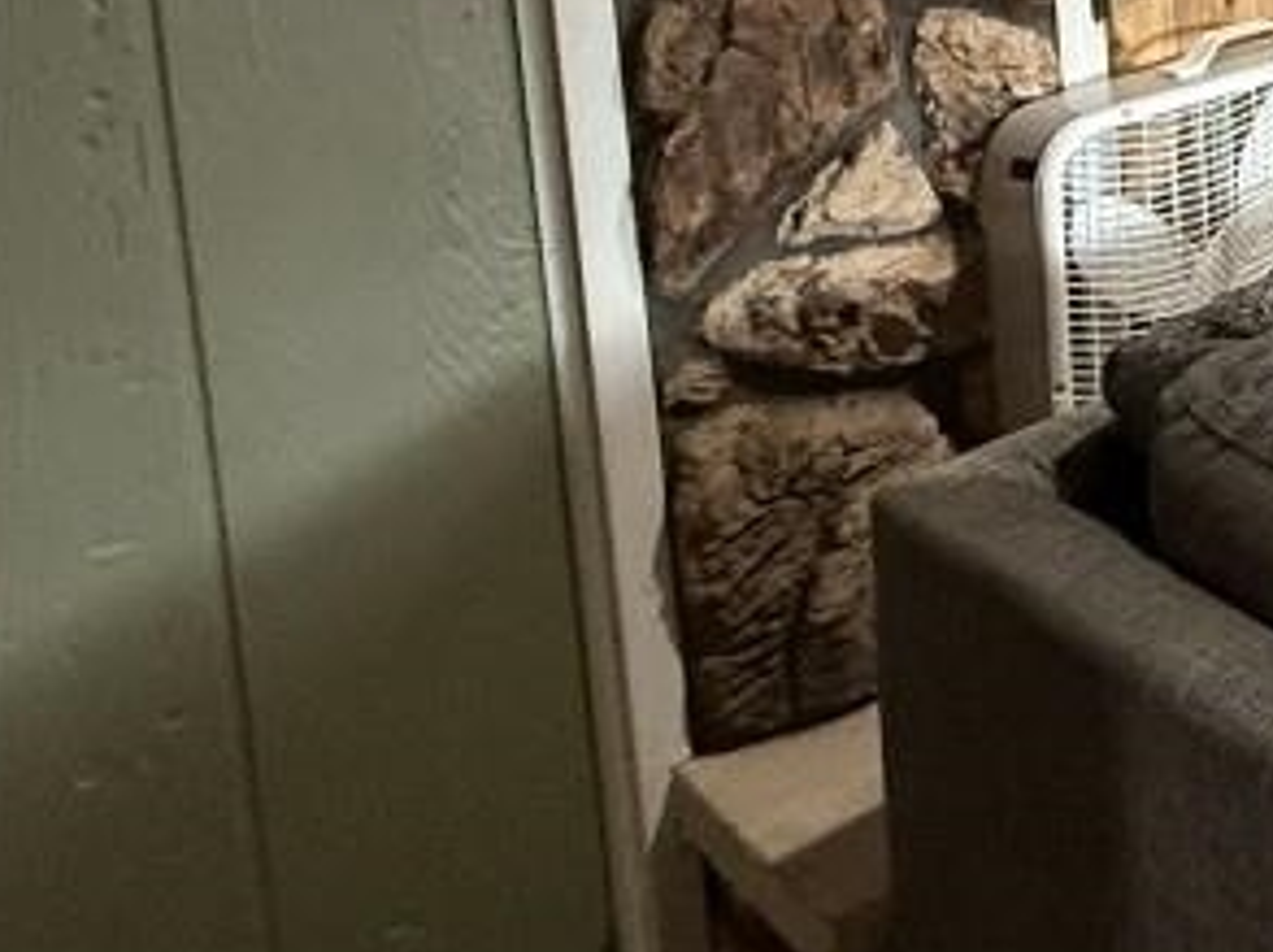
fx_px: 1800
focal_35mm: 49
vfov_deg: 25.7
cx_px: 2025
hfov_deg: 25.7
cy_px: -261
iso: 500
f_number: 2.2
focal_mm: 2.22
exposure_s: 1/60
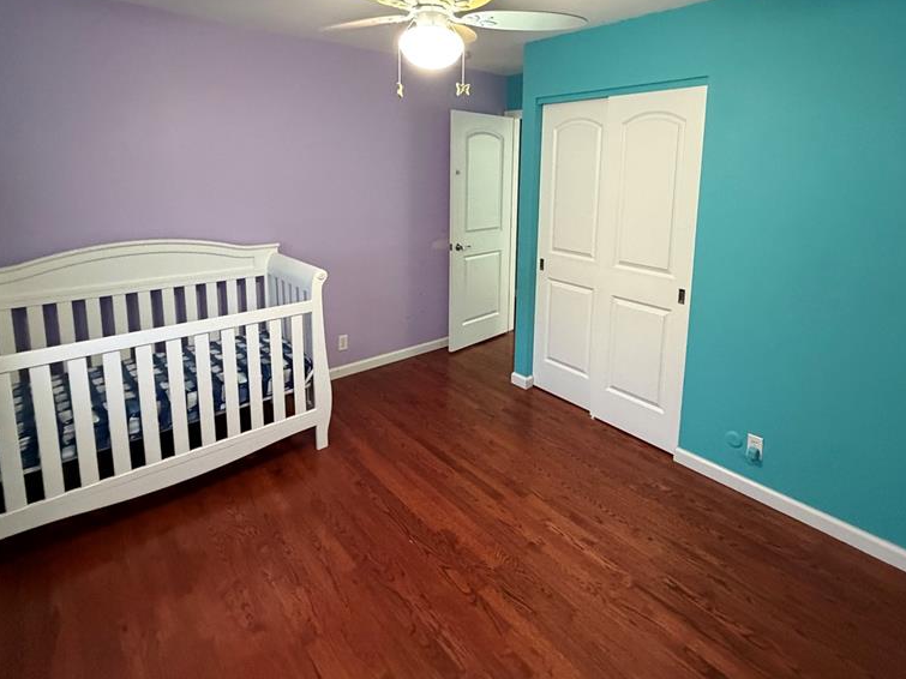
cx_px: 494
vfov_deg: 67.2
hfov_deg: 84.5
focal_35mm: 19
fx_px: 497
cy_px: 238
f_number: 2.2
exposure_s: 1/60
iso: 640
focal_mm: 2.22
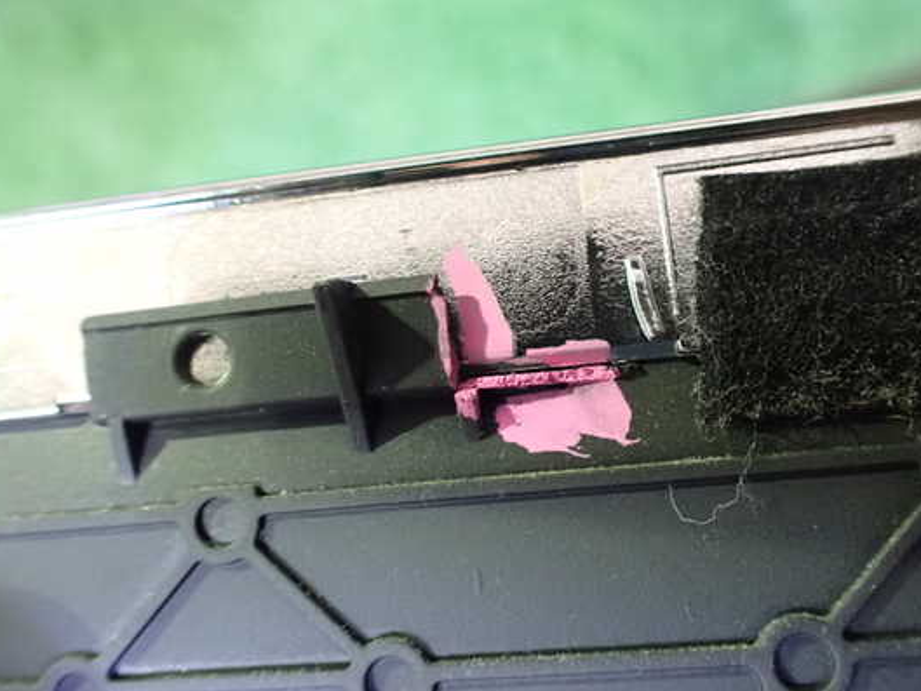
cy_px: 346
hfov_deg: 53.9
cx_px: 447
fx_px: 905
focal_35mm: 34
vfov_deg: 41.8
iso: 1600
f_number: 2.3
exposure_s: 1/25
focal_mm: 5.4
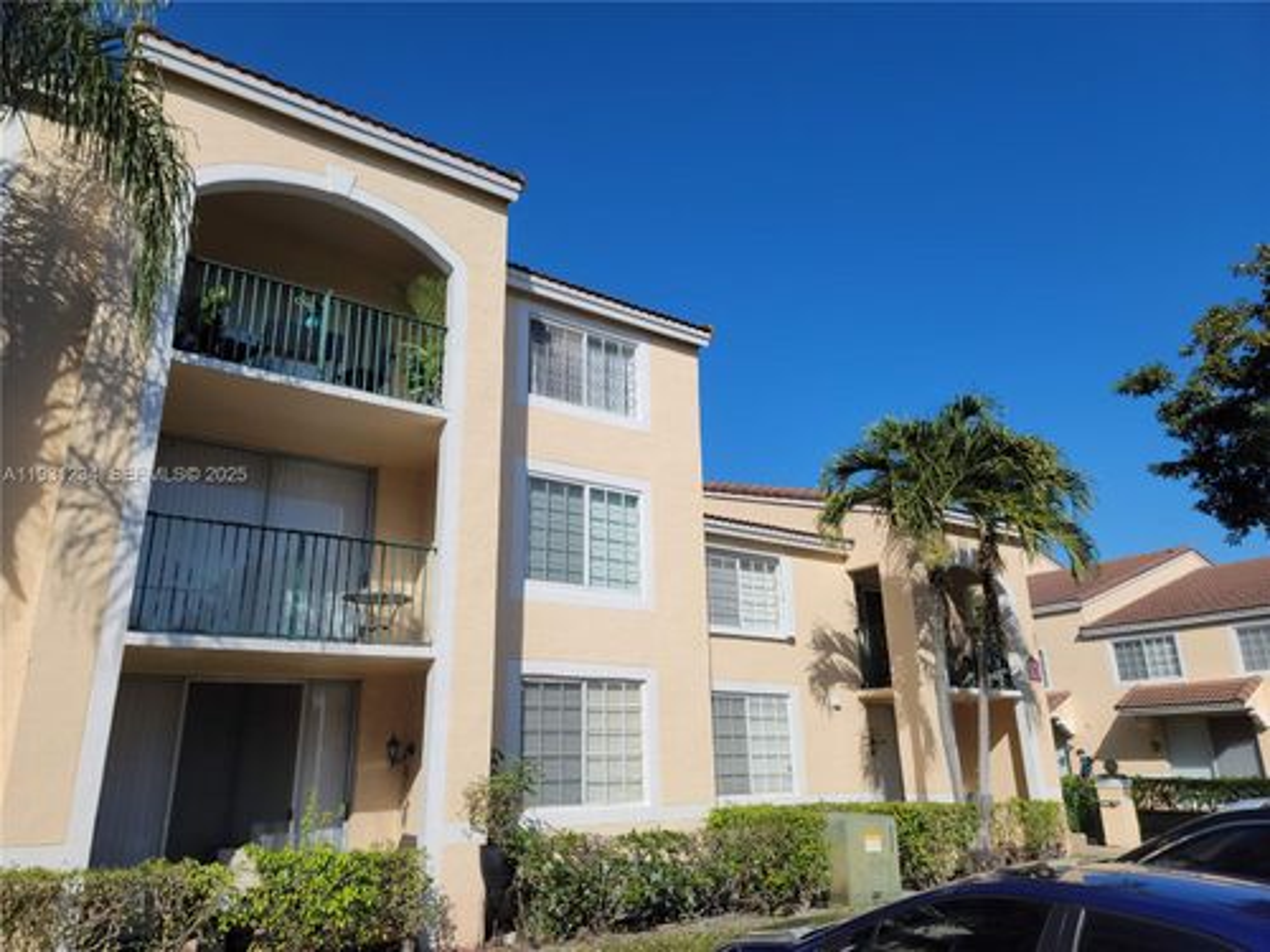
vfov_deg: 56.8
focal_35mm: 24
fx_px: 881
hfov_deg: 71.6
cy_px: 476
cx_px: 635
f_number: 1.8
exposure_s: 1/1645
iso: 16
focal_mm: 6.7
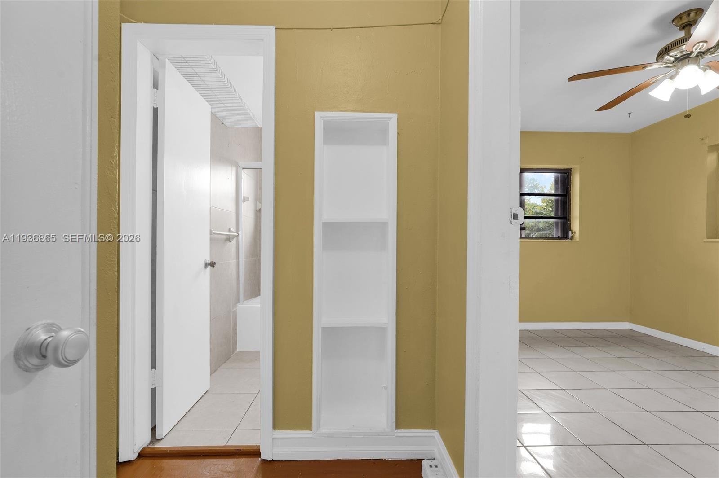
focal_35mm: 16
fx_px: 319
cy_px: 239
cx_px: 360
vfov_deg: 73.7
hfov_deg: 96.8
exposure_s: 1/30
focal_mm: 16
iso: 200
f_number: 8
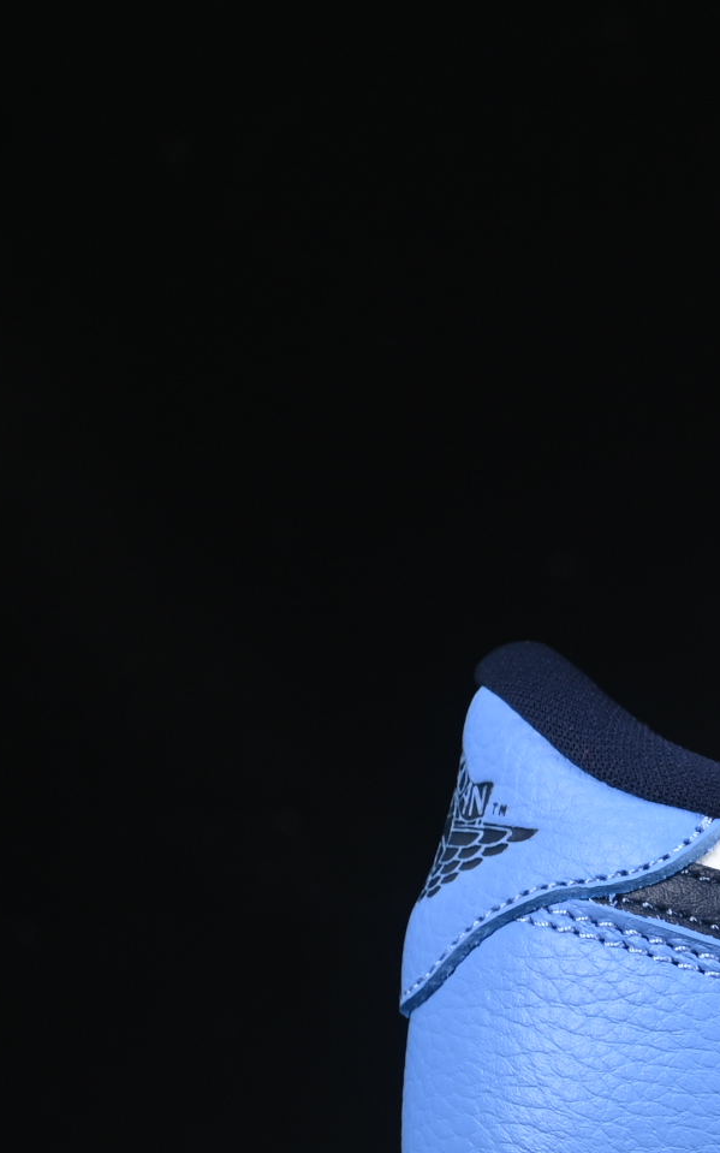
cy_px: 778
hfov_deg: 5.8
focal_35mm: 222
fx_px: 6973
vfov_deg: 9.4
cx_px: 1464
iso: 160
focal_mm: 50
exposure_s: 1/60
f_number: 7.1
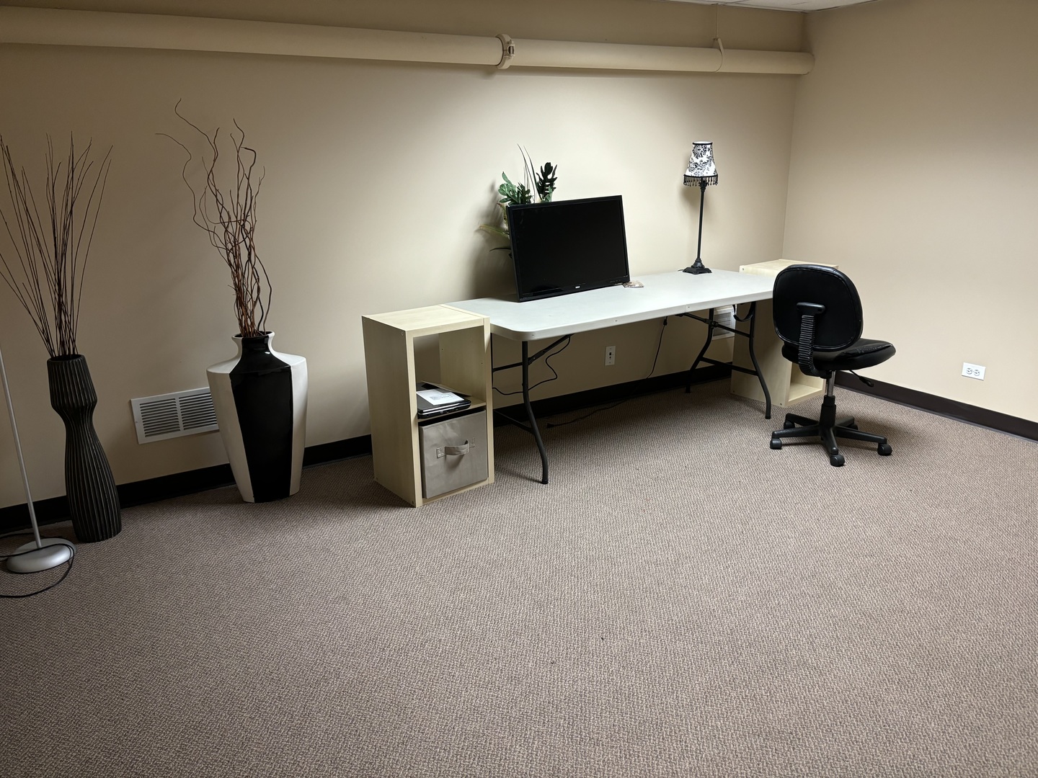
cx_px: 519
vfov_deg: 53.1
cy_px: 389
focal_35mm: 26
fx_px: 780
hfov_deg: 67.3
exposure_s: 1/60
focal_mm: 5.96
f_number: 1.6
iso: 200
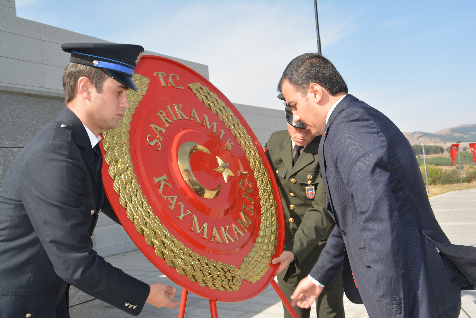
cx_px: 238
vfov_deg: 35.5
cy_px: 159
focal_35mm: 38
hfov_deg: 51.3
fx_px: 496
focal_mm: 25
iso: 100
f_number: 8
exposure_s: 1/200
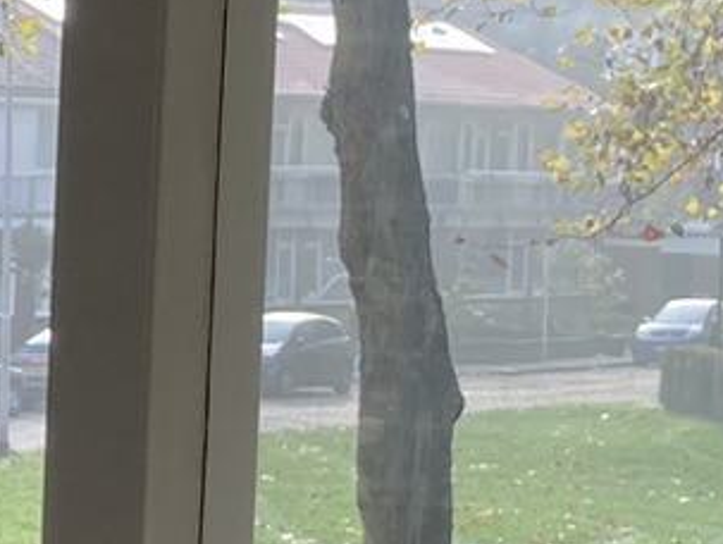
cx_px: -398
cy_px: 601
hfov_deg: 10.1
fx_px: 3952
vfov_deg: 7.8
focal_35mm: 189
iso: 20
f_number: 1.8
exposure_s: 1/171
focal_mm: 3.99
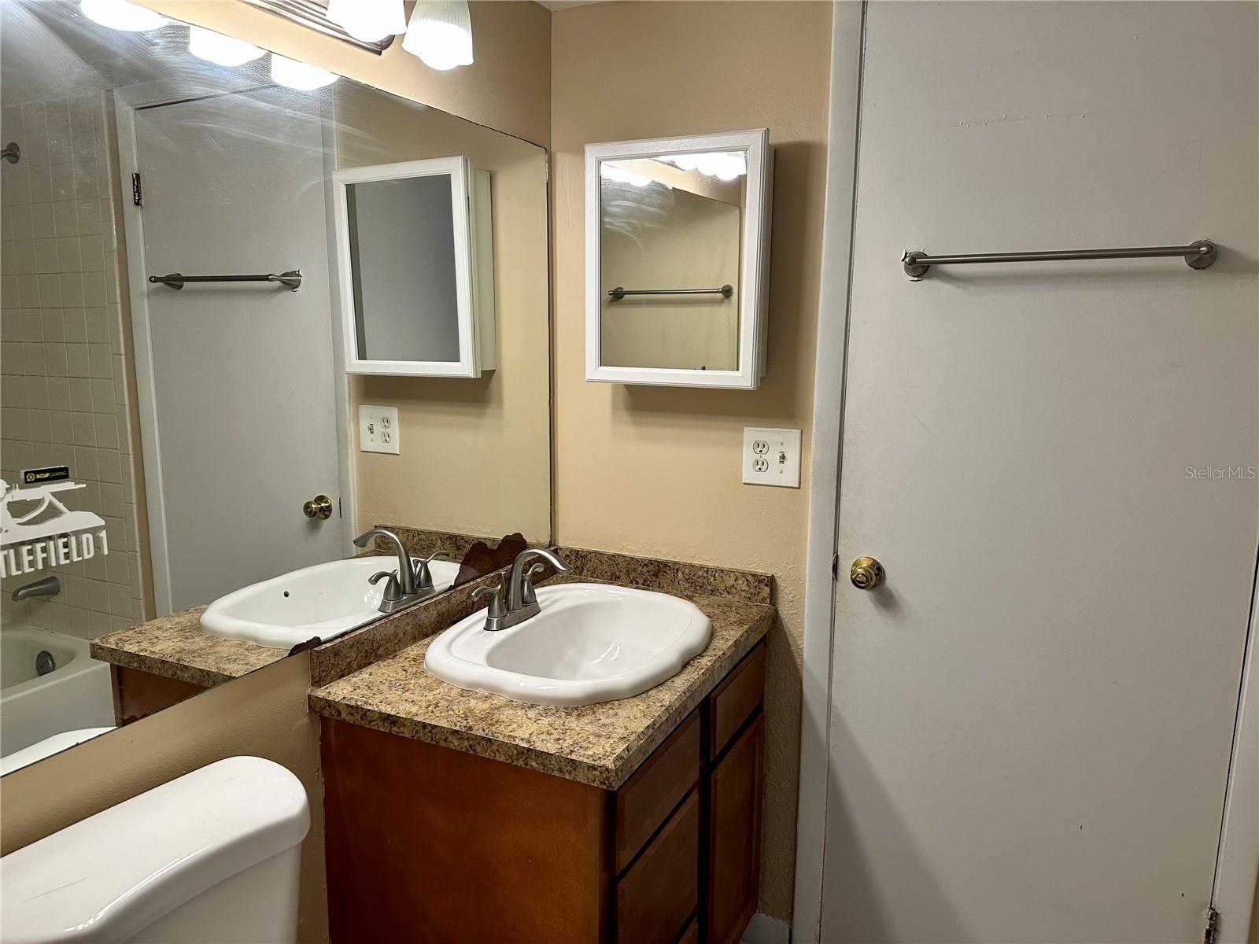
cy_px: 472
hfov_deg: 71.6
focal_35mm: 24
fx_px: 873
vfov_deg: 56.8
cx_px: 630
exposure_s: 1/120
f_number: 1.78
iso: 160
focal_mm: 6.86
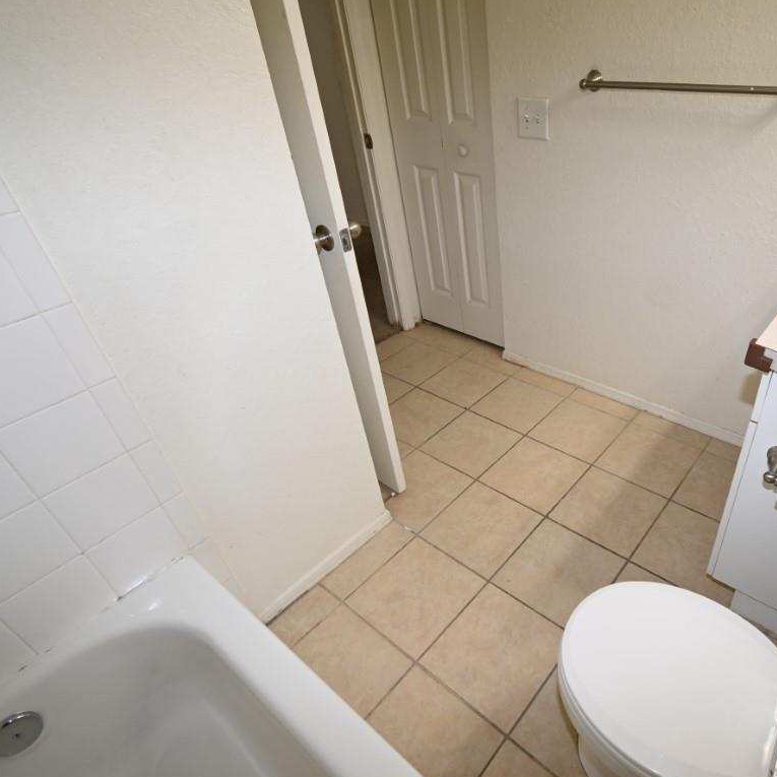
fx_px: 508
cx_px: 513
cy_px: 402
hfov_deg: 72.8
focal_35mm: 20
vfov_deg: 74.8
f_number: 4.5
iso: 360
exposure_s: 1/60
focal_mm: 10
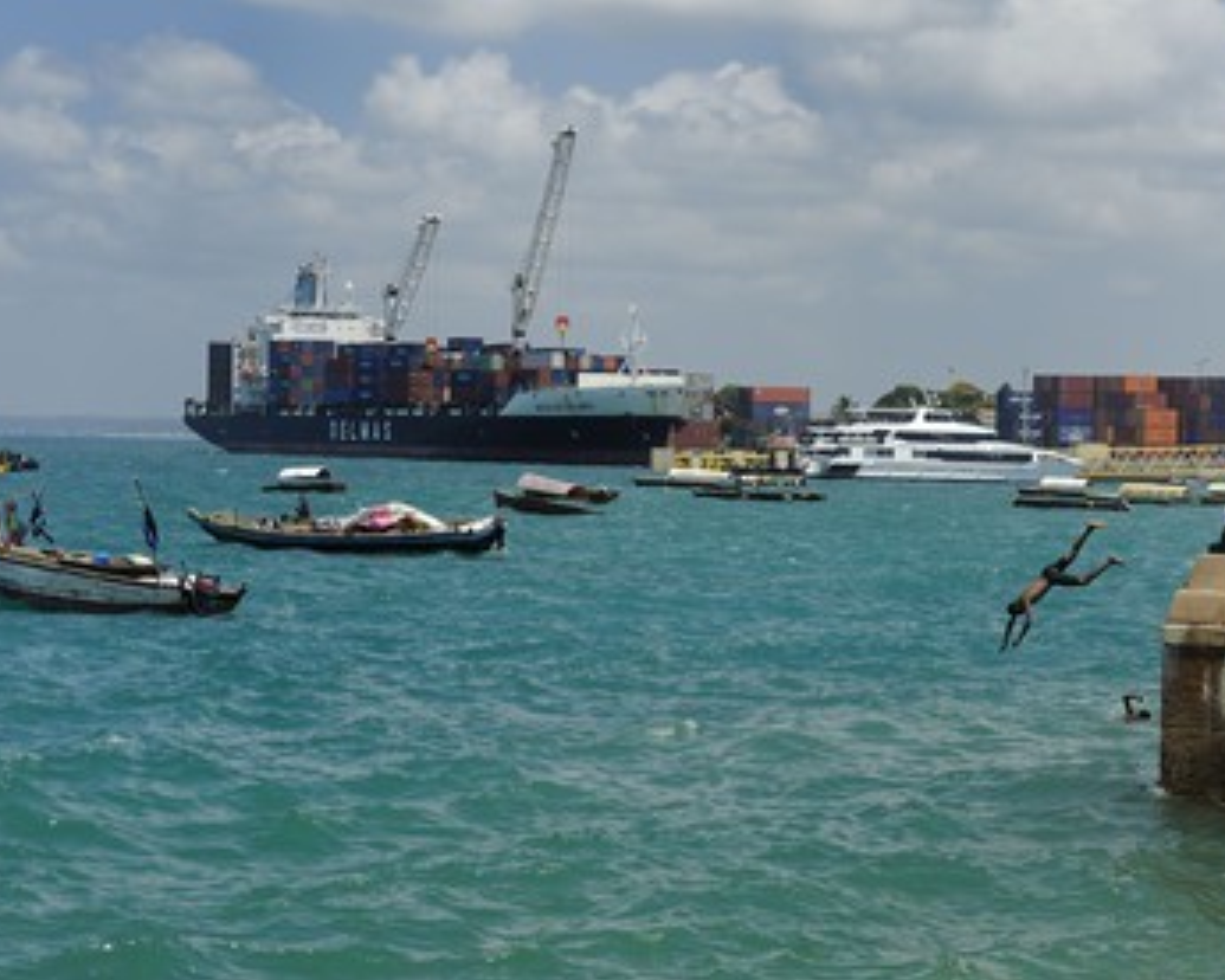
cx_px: 604
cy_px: 494
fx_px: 2900
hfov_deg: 23.8
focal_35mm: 80
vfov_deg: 19.2
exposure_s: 1/400
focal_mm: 70
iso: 200
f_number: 9
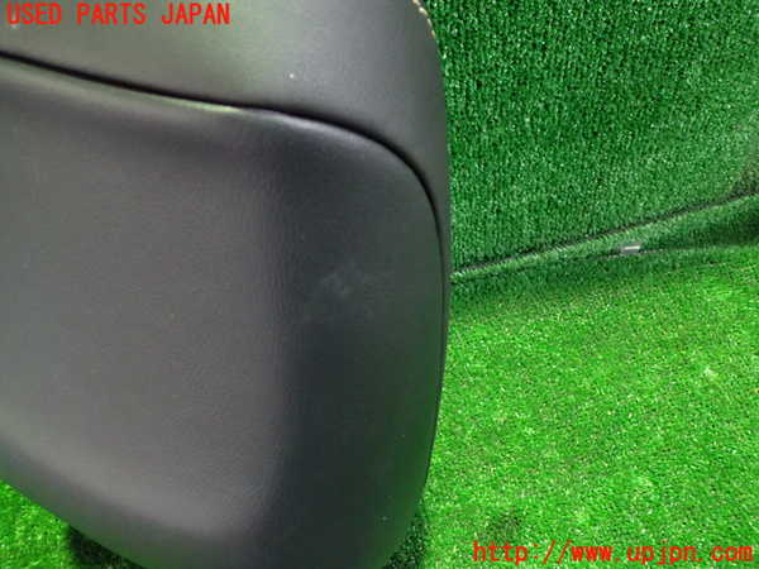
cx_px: 380
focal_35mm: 30
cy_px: 284
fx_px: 658
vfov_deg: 46.8
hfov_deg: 60.0
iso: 800
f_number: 2.3
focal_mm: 5.4
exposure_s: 1/15
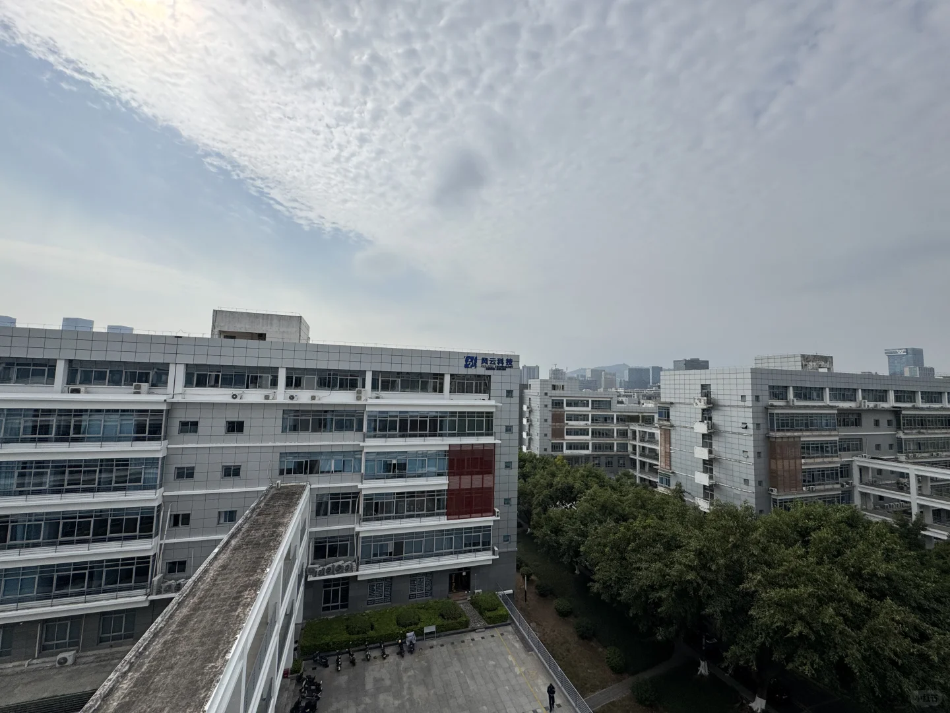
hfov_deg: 102.1
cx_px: 475
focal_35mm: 14
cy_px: 356
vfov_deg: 85.7
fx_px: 384
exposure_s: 1/4630
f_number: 2.2
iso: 32
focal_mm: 2.22
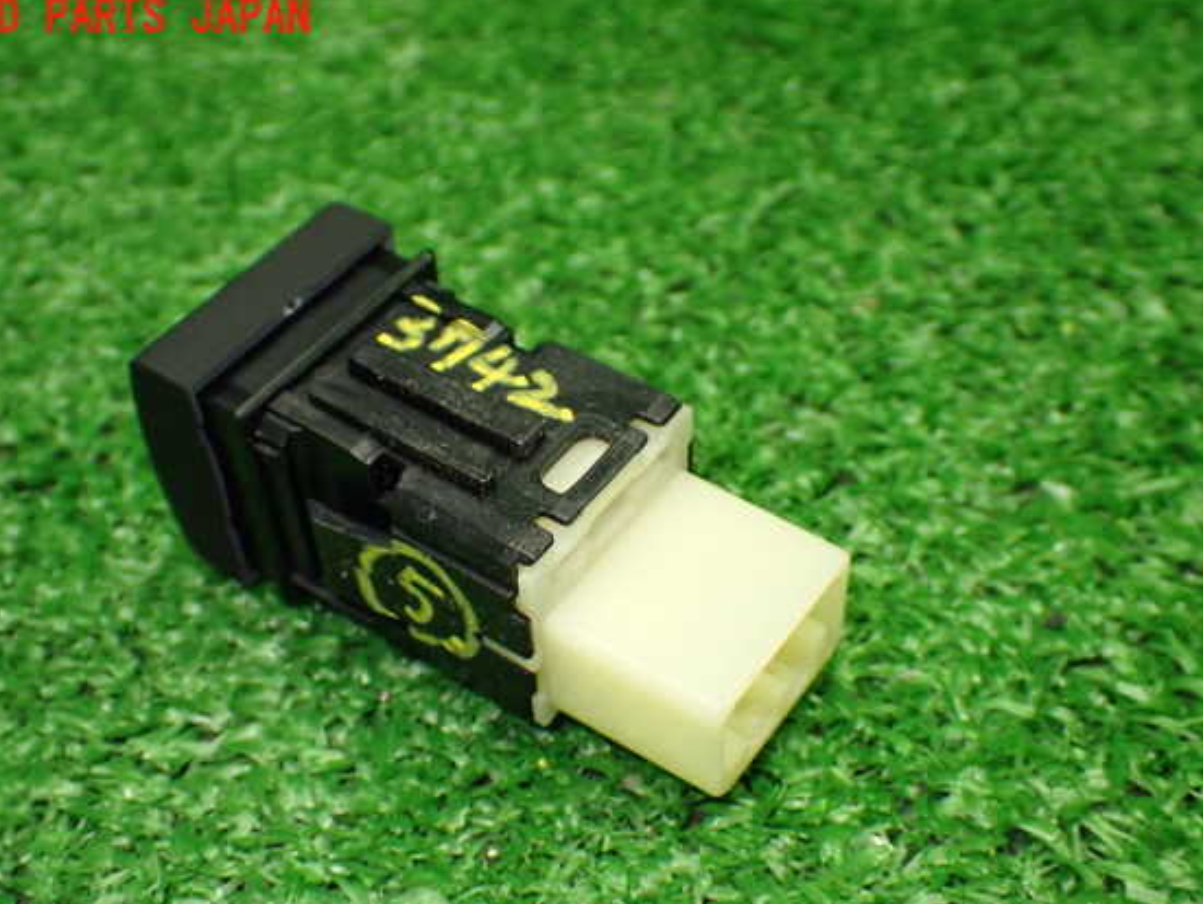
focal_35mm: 48
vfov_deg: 30.3
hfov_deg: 39.6
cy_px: 484
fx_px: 1669
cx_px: 569
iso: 800
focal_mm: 7.84
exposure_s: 1/160
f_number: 2.9
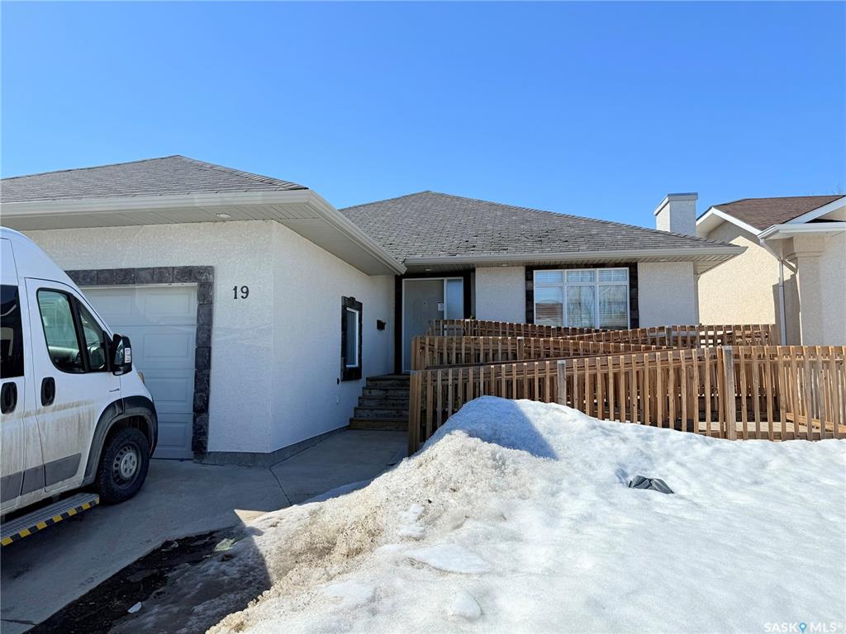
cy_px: 317
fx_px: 587
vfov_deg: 56.8
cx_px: 423
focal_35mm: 24
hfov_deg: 71.6
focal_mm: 6.76
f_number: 1.78
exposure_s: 1/8130
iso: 80
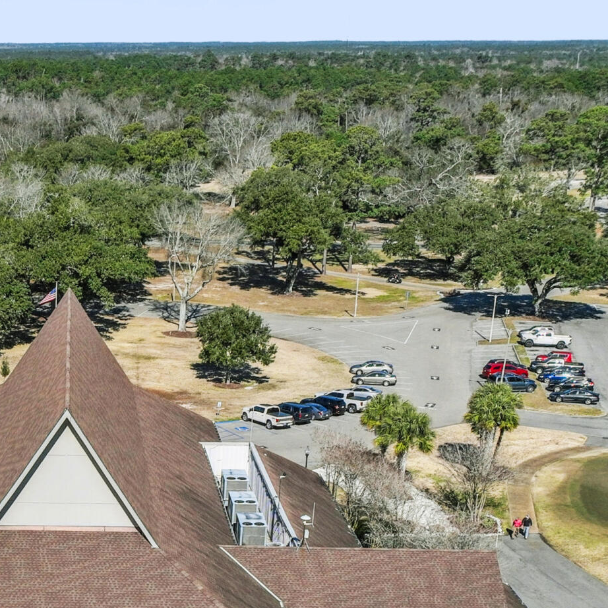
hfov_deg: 23.8
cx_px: -22
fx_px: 1371
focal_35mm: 69
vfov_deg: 24.2
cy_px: 561
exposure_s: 1/6400
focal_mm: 12.3
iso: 100
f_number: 2.8
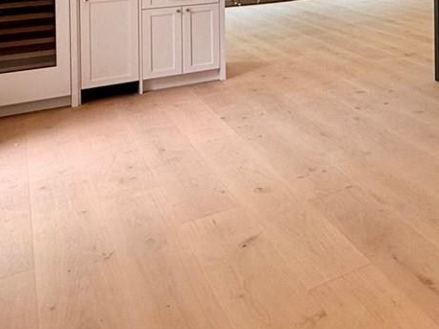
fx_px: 622
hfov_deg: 29.0
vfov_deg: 26.0
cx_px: 613
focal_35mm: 49
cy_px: -81
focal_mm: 2.22
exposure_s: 1/150
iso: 64
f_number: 2.2
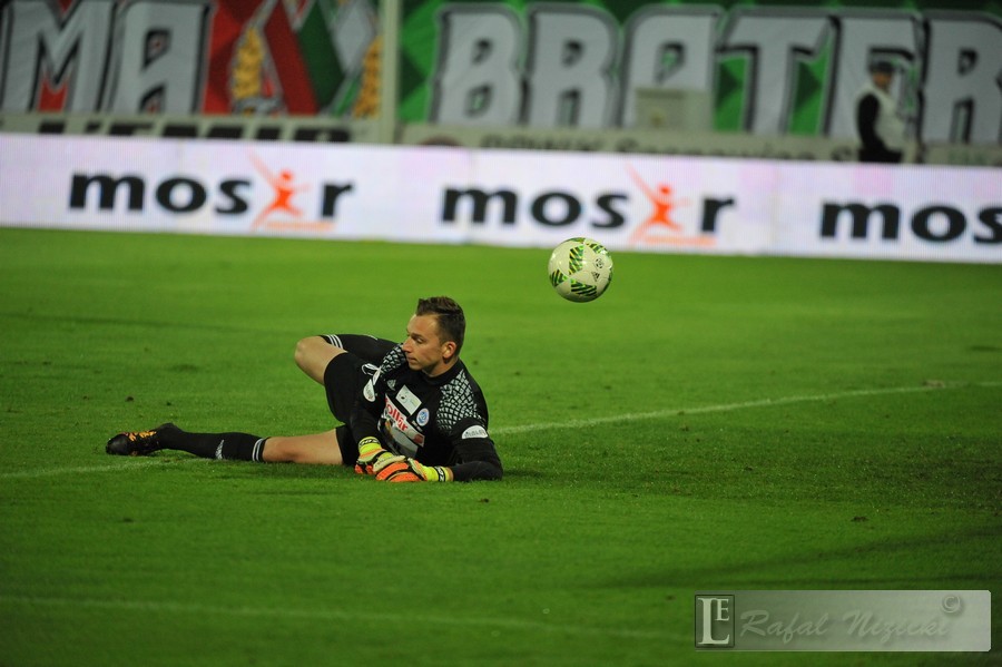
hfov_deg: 6.7
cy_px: 334
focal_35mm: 310
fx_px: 8623
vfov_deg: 4.4
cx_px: 501
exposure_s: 1/1000
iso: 3200
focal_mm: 310
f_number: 4
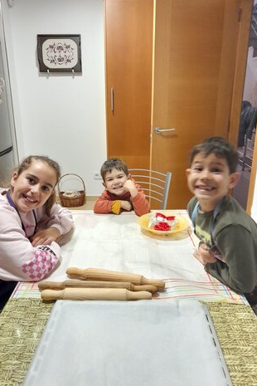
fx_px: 311
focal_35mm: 29
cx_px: 114
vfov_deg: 63.7
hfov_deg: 44.9
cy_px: 191
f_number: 1.8
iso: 400
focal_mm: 4
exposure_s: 1/33
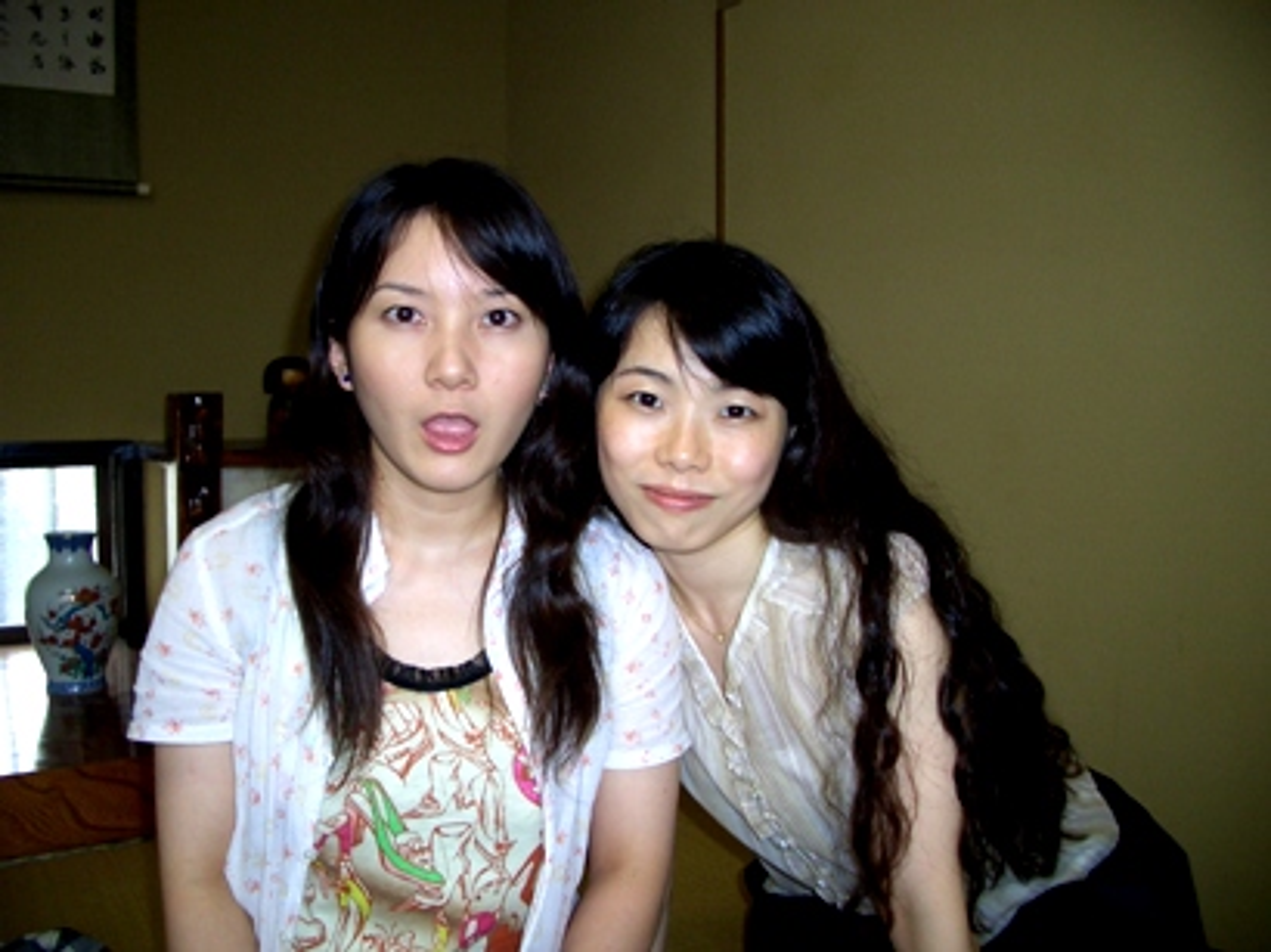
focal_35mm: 35
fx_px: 1284
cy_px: 476
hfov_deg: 52.7
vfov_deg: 40.7
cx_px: 636
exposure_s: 1/40
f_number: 2.6
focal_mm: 5.8
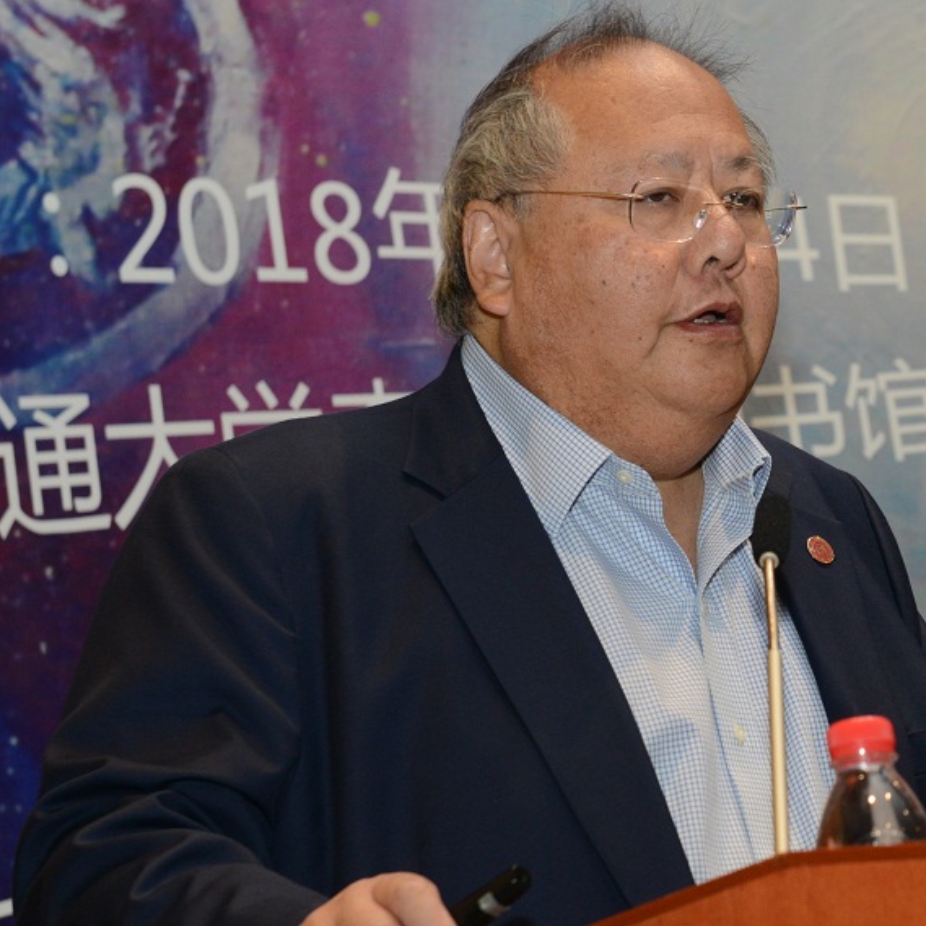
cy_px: 525
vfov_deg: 11.1
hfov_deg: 11.0
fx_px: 4752
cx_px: 983
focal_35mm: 157
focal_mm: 70
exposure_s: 1/60
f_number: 6.3
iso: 1000
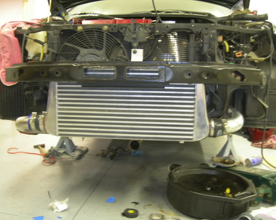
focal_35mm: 40
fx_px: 327
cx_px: 134
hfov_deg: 45.8
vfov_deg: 37.3
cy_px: 111
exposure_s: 1/5.9
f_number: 2.8
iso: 200
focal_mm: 7.8
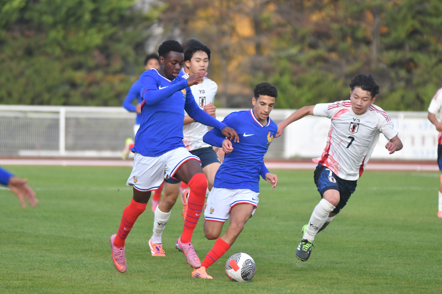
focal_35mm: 310
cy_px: 147
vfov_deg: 4.4
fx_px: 3806
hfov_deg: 6.6
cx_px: 221
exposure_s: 1/2500
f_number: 2.8
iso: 800
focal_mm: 155
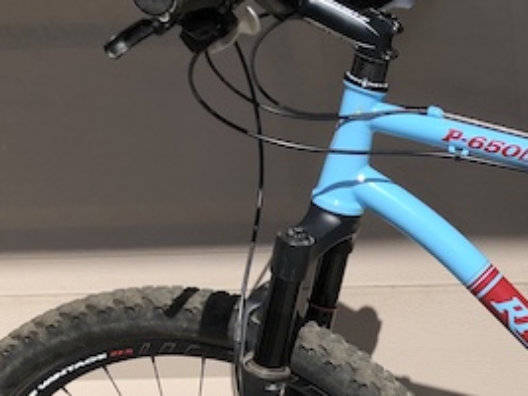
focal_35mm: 84
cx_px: 692
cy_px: 446
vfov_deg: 16.9
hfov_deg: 21.1
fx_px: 1281
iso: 20
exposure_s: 1/2667
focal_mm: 4
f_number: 1.8
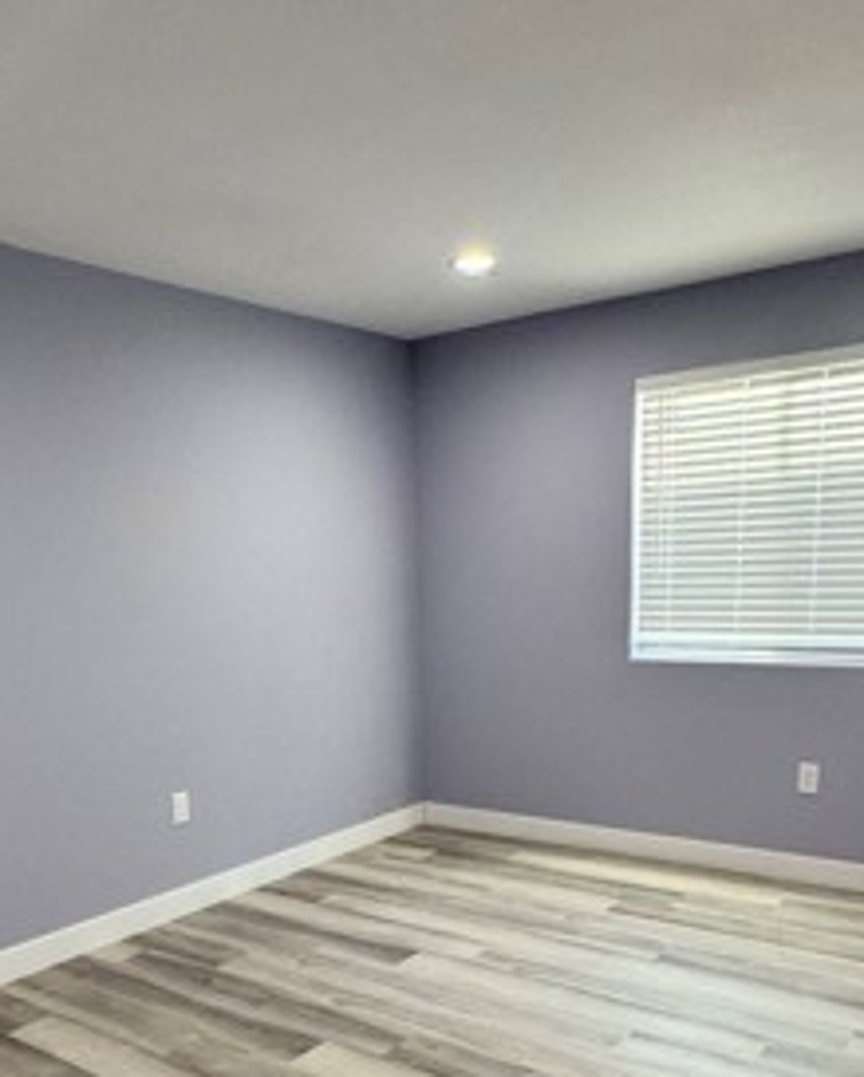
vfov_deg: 53.4
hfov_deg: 45.8
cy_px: 789
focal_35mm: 32
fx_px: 1021
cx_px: 375
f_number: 2.2
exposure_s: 1/120
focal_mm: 2.22
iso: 200
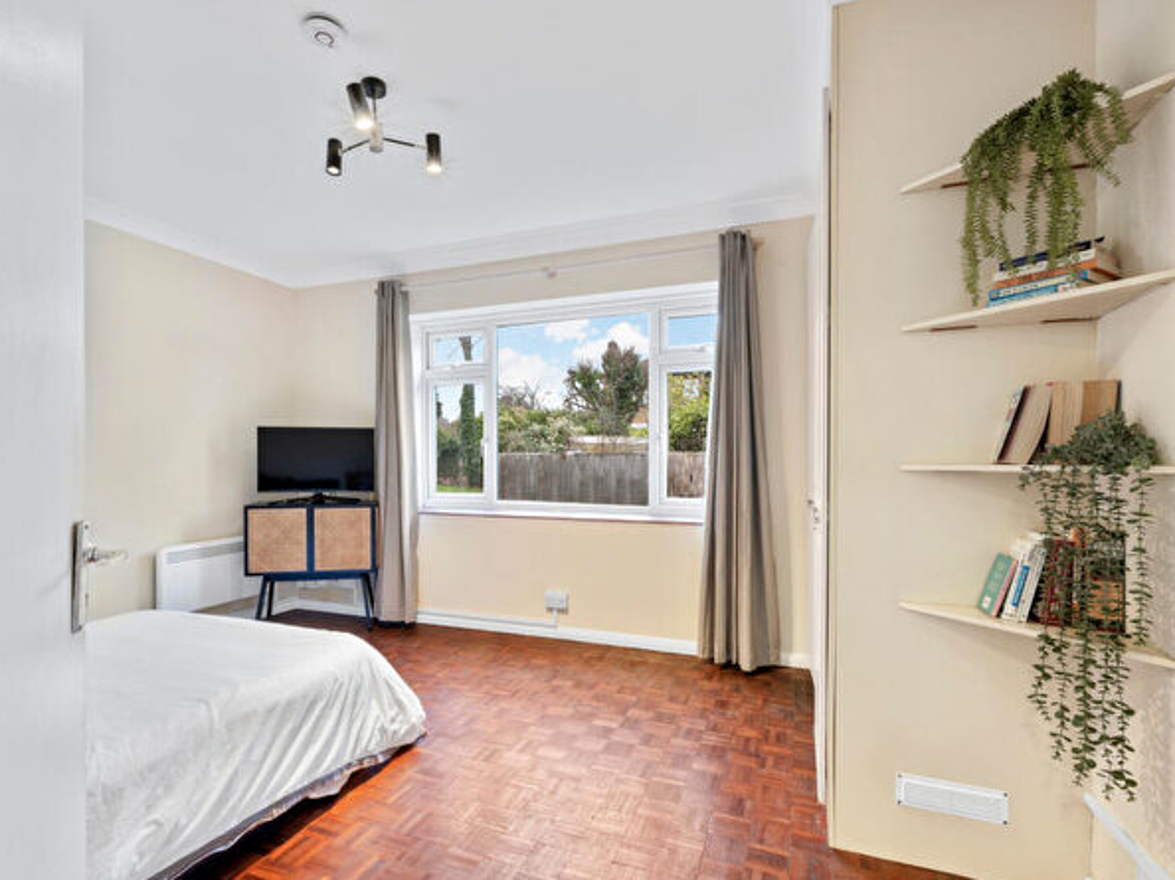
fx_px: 577
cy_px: 459
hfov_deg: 90.9
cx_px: 540
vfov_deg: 74.7
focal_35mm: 17
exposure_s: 3
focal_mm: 15
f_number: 16
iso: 200
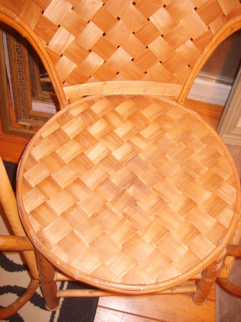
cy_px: 161
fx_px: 325
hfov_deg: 40.7
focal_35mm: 35
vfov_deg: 52.6
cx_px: 120
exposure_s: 1/30
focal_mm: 7.4
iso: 100
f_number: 2.8
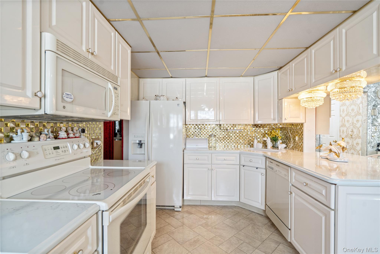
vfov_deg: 73.7
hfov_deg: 96.7
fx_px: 169
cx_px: 190
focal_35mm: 16
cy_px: 127
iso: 250
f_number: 5.6
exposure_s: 1/10
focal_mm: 16
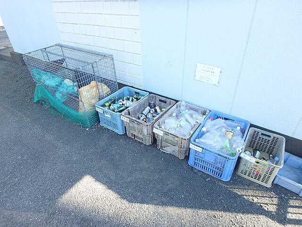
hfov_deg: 79.0
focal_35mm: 21
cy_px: 114
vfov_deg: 63.4
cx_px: 151
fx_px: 183
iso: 125
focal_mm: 3.7
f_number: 3.5
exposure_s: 1/125
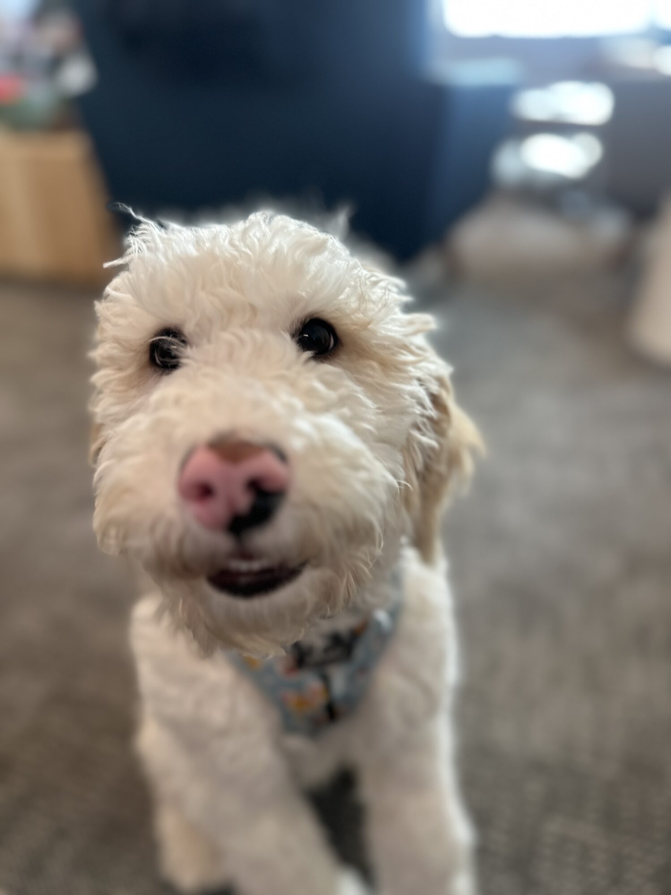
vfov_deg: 71.6
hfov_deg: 56.8
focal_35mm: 24
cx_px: 336
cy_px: 448
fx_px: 620
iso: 125
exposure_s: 1/60
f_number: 1.78
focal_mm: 6.86
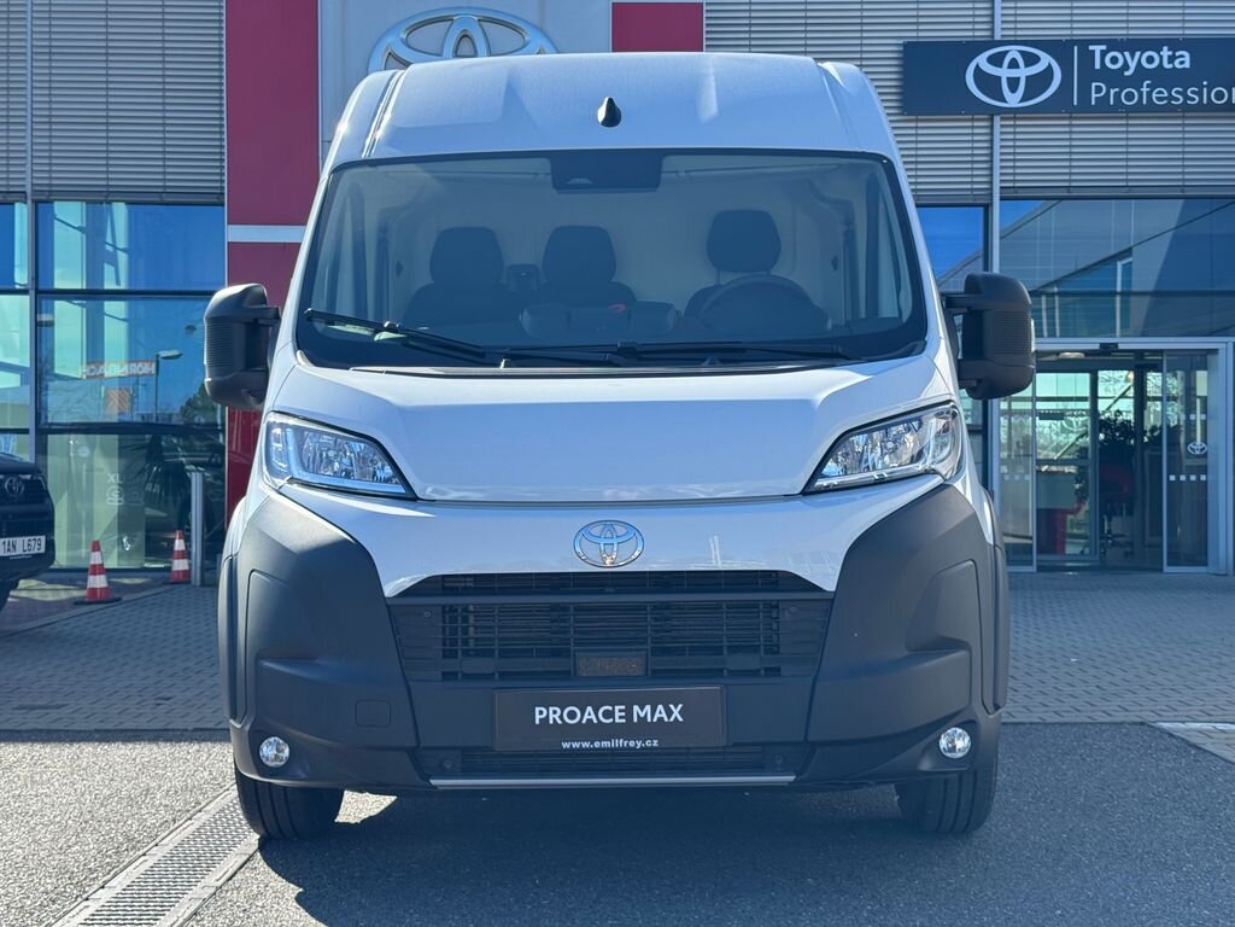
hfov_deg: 39.7
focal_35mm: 48
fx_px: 1713
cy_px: 464
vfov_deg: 30.3
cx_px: 618
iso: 64
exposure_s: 1/1770
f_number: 1.78
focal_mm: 6.76
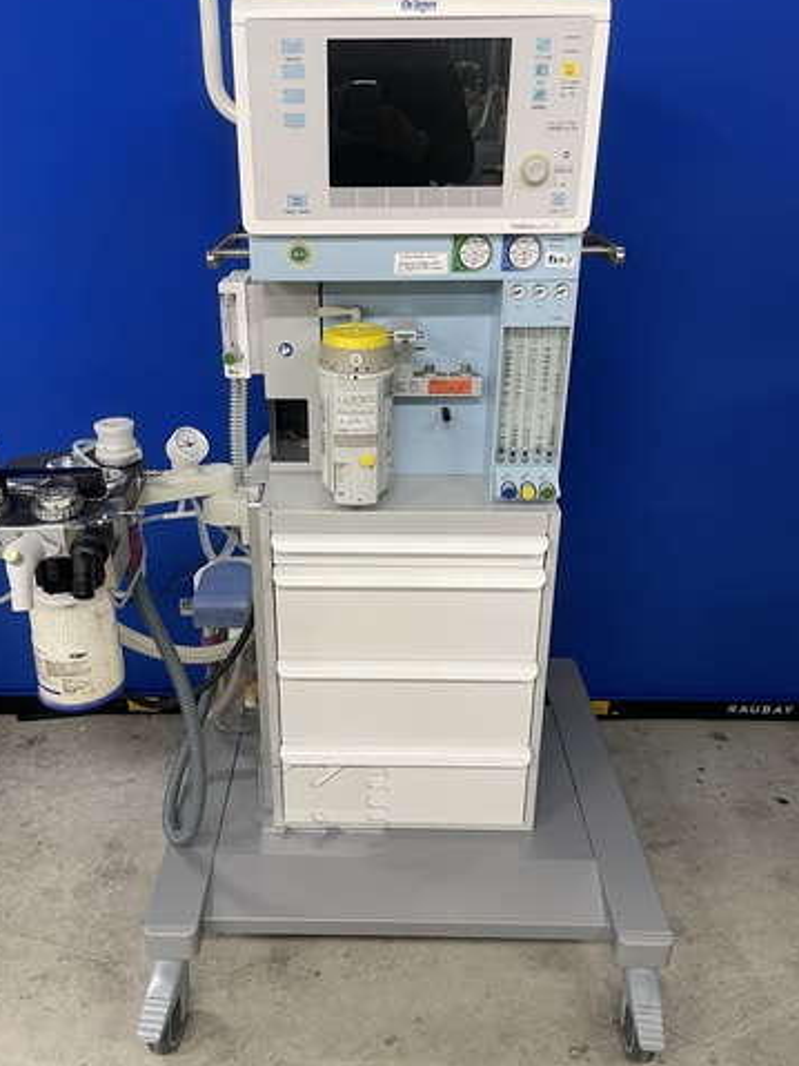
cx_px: 358
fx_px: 893
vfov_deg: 61.6
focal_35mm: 29
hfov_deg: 48.1
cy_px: 507
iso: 100
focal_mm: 4.2
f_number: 1.6
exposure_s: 1/60
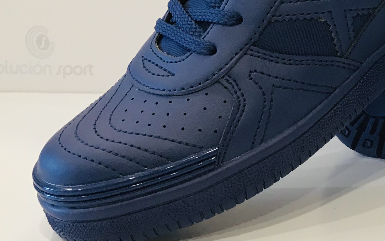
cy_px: 48
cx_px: 411
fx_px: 766
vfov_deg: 17.7
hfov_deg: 26.3
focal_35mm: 73
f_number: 1.8
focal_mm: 3.99
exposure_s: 1/33
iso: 32
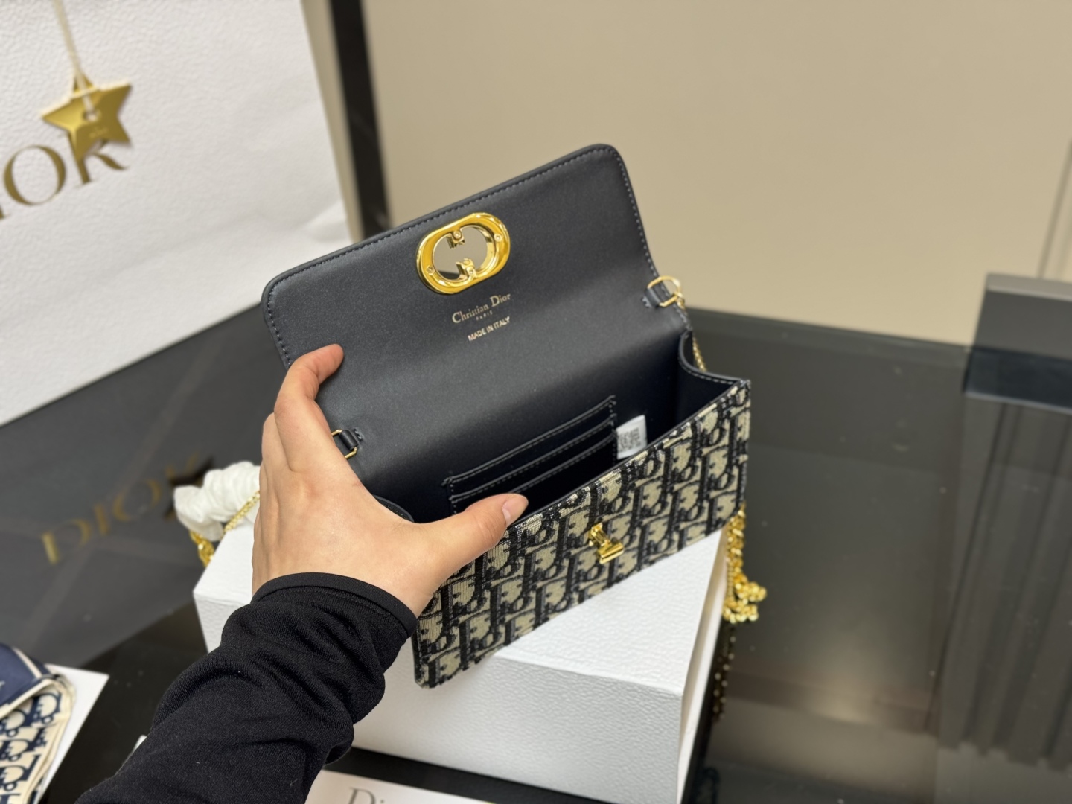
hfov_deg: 39.7
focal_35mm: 48
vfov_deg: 30.3
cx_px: 536
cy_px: 402
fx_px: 1486
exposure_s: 1/60
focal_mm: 6.76
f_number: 1.78
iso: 100
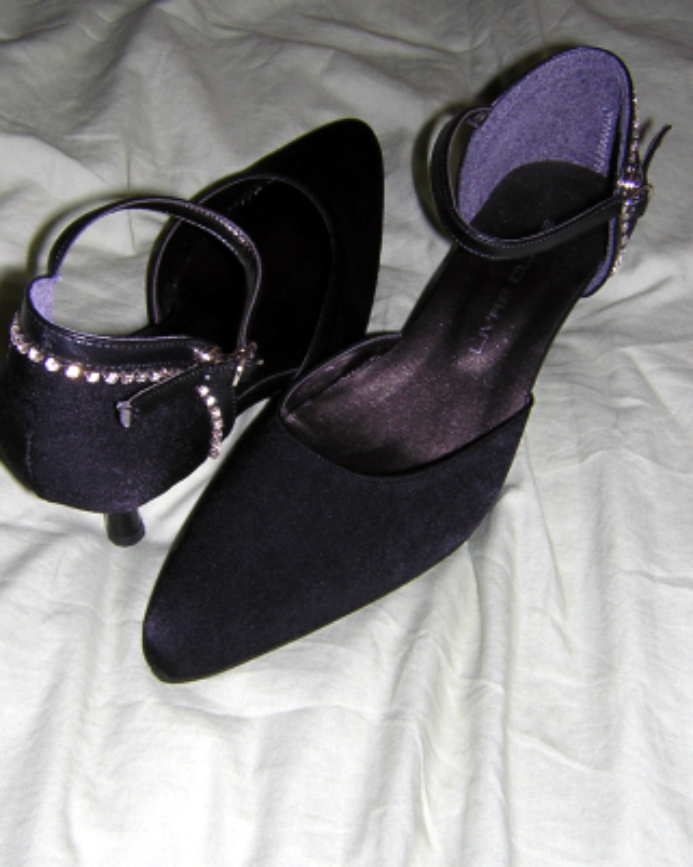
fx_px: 1078
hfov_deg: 35.6
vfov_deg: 43.8
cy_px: 453
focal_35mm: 42
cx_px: 335
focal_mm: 4.7
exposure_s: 1/60.1
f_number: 5.2
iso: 100
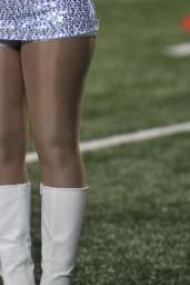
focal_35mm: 702
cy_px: -32
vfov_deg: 2.9
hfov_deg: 2.0
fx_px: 5550
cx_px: 8
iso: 800
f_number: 2.8
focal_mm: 200
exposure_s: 1/500
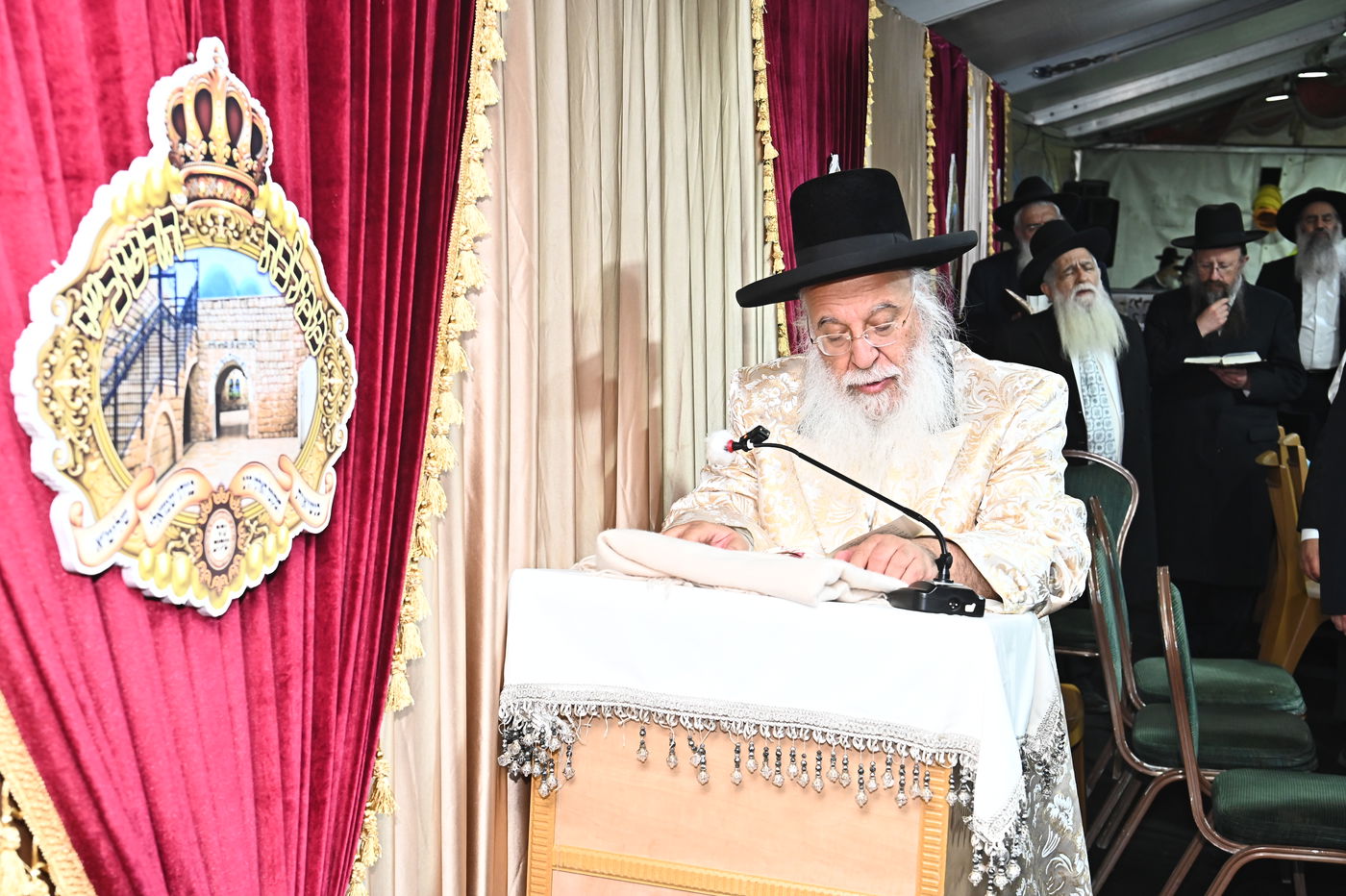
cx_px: 673
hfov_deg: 38.2
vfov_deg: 26.0
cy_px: 448
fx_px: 1943
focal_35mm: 52
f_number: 8
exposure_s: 1/200
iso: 2500
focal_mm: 52
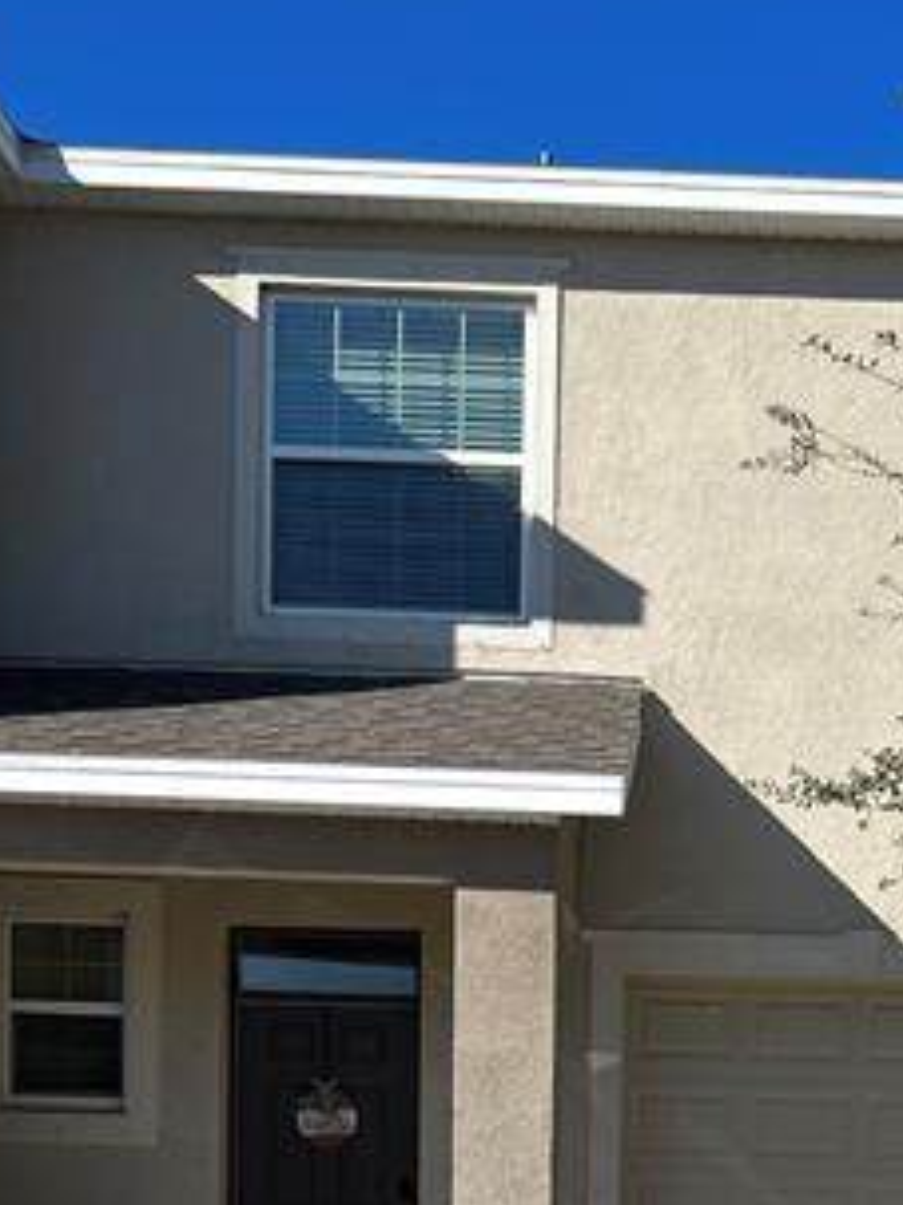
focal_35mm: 66
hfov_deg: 21.6
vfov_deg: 27.2
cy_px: 1285
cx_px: 851
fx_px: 2297
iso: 50
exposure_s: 1/5882
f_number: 1.5
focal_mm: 5.7
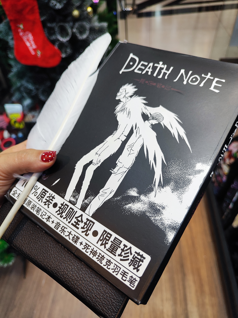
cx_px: 119
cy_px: 159
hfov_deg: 58.9
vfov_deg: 73.9
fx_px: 211
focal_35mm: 23
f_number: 1.88
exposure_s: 1/100
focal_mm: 5.59
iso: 224
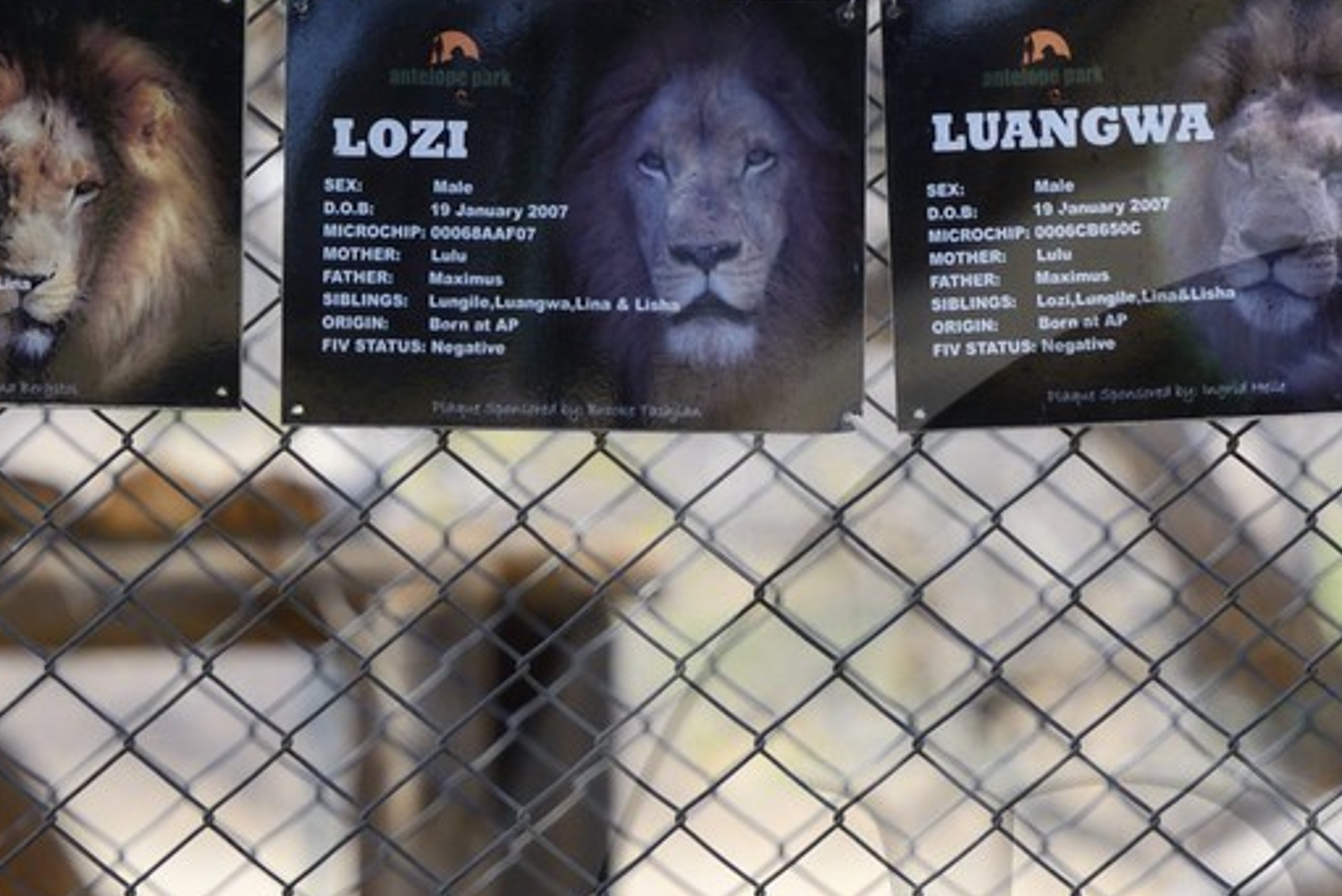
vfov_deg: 2.1
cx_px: 1515
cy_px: 1196
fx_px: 24497
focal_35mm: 657
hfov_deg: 3.1
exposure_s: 1/320
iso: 400
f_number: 8
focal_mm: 210
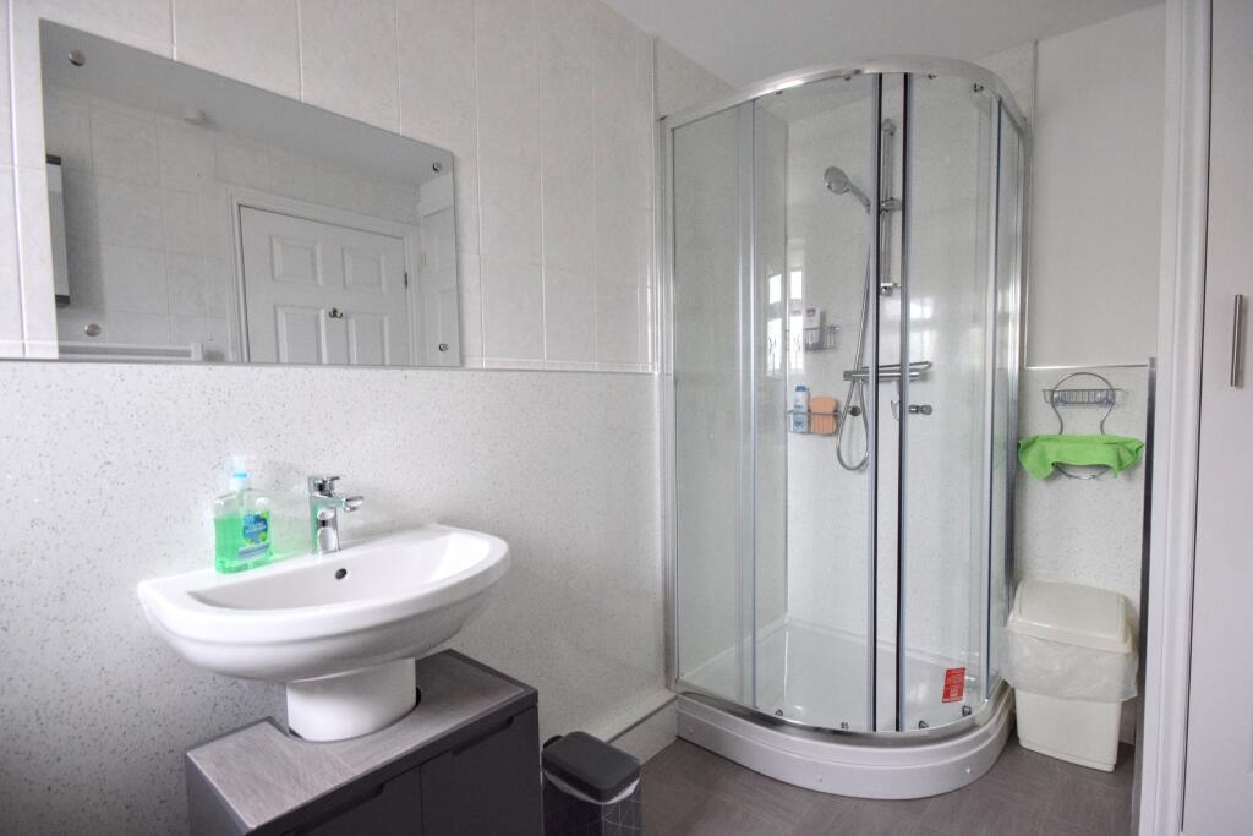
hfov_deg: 92.4
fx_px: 600
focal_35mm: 17
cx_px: 626
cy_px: 418
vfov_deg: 69.7
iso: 1600
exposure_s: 1/20
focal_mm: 11.5
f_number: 8
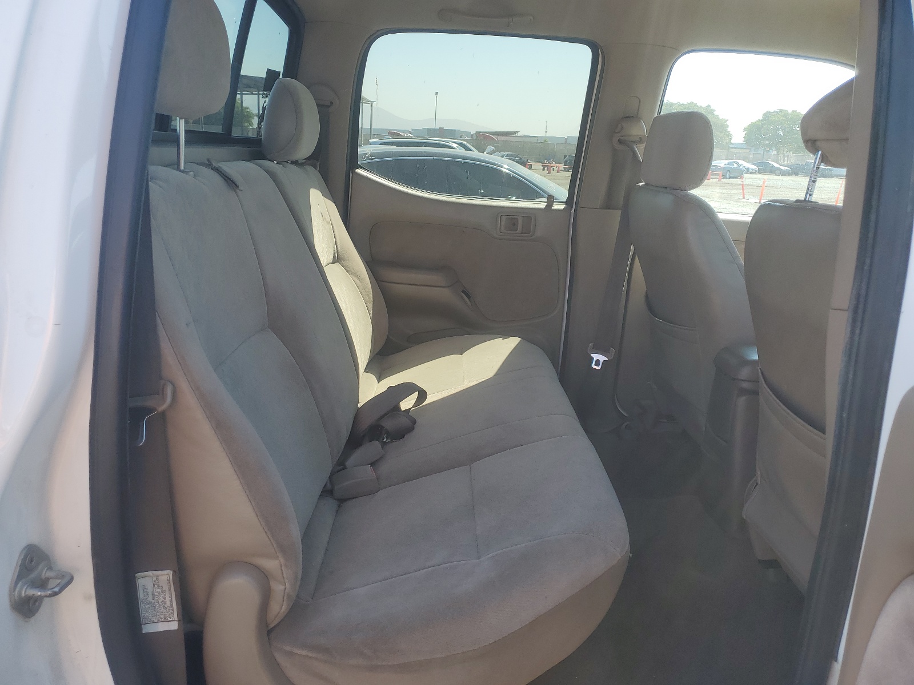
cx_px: 457
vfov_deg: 53.1
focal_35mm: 26
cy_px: 342
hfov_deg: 67.3
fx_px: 687
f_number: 1.5
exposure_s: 1/588
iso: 50
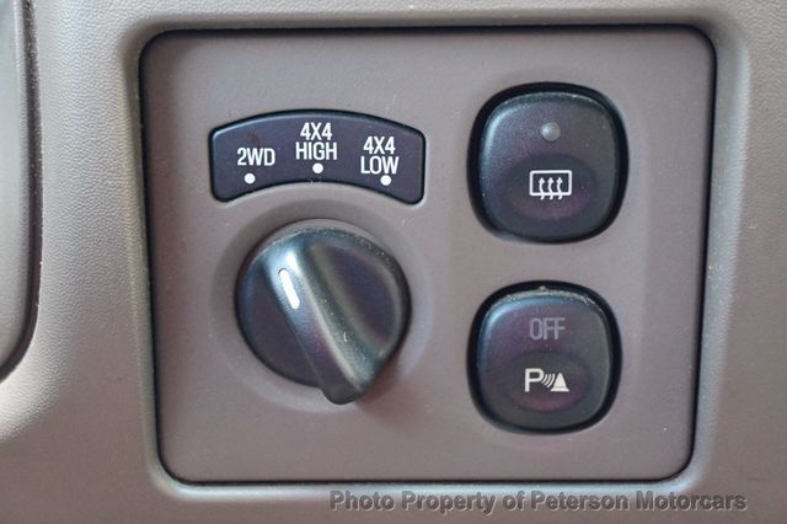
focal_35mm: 54
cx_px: 394
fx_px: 1180
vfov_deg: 25.0
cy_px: 262
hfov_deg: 36.9
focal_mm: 36
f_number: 5.3
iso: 5000
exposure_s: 1/60
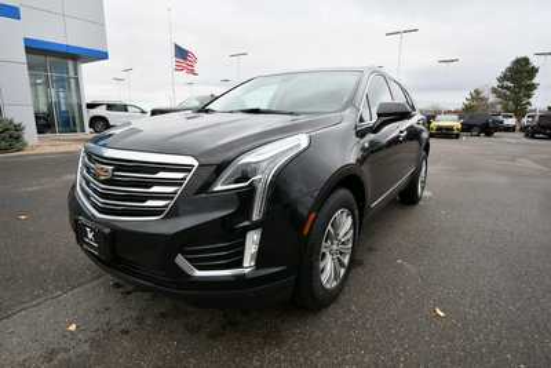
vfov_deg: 64.6
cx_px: 276
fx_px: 291
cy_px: 184
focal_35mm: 19
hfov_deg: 86.9
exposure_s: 1/250
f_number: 5.6
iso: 250
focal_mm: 13
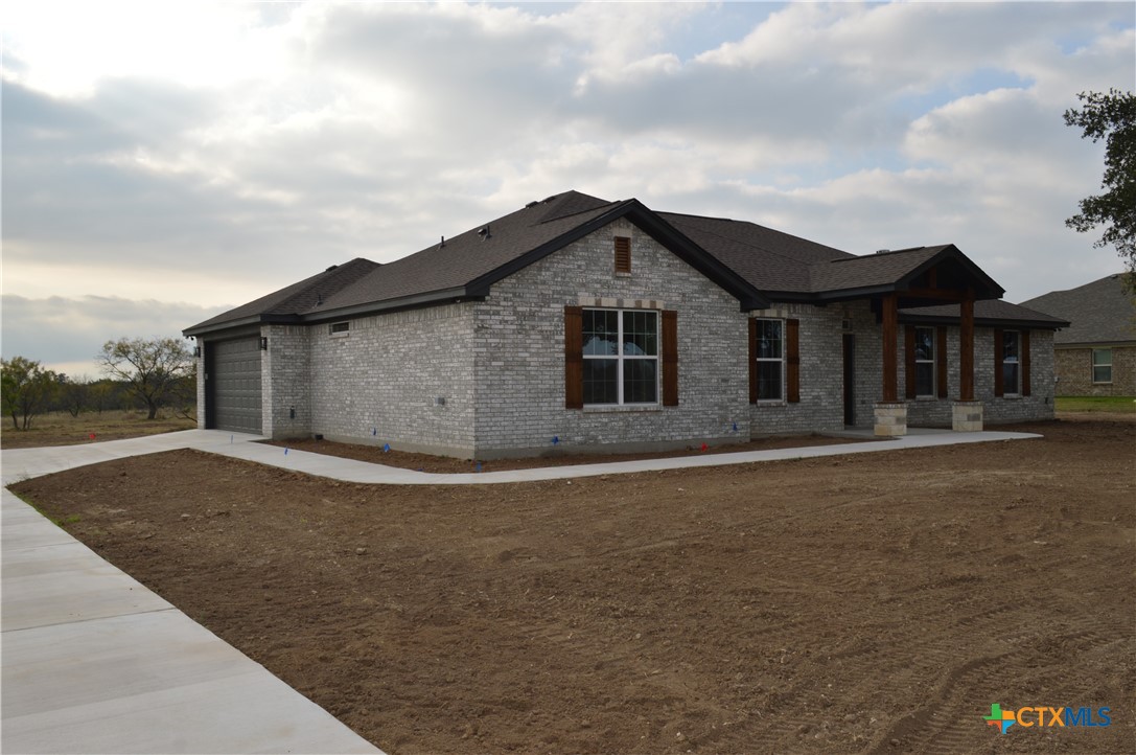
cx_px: 568
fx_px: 946
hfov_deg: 62.0
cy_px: 378
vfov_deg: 43.5
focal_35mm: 30
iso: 100
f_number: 9
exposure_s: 1/200
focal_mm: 20
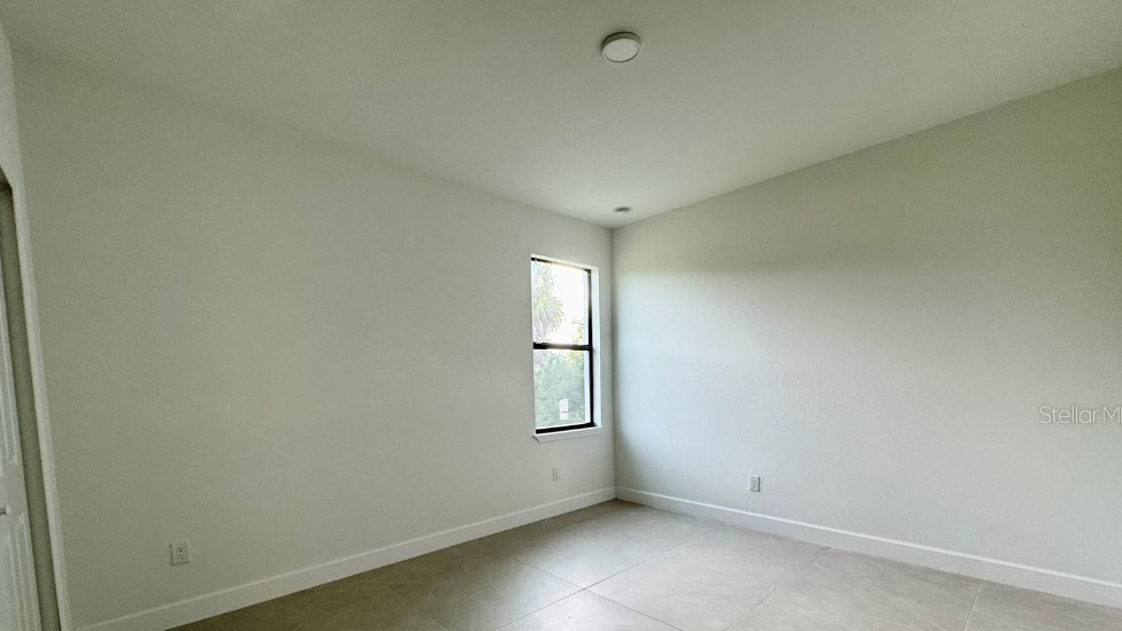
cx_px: 559
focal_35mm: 16
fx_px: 476
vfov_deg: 65.5
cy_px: 414
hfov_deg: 99.4
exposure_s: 1/120
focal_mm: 2.22
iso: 160
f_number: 2.2
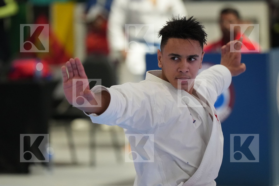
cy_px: 93
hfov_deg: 7.8
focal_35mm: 264
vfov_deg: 5.2
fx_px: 2046
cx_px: 140
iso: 4000
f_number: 2.8
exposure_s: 1/250
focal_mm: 176
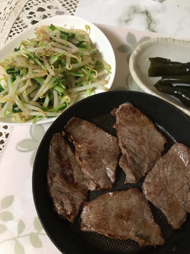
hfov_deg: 48.2
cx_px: 95
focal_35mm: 29
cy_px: 127
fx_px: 212
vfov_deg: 61.7
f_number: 2.2
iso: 200
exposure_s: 1/20
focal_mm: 4.15
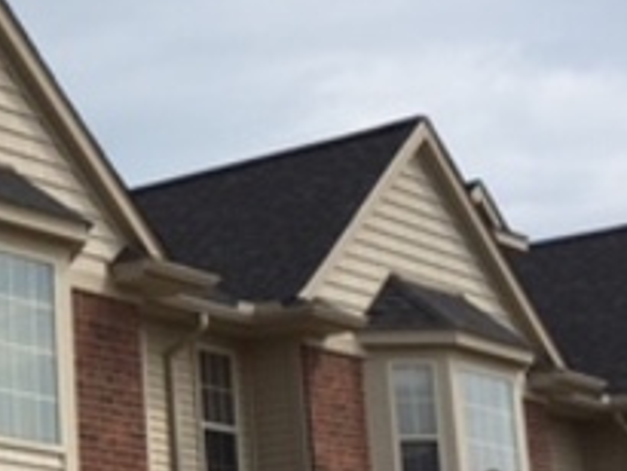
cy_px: 343
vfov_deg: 13.1
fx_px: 2048
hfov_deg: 15.8
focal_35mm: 113
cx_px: -343
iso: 25
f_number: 2.2
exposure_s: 1/2137
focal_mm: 4.15
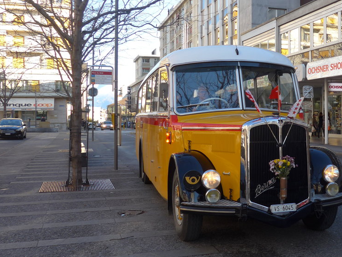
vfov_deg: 30.8
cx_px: 265
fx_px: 464
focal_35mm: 47
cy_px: 108
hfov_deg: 39.1
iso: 80
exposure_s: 1/320
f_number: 2.8
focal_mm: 6
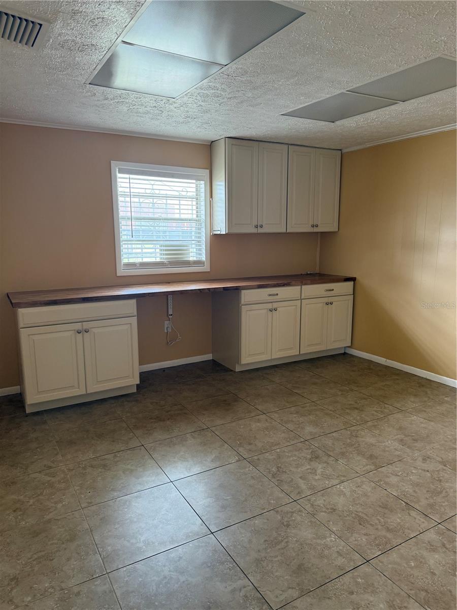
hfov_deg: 56.8
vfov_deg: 71.6
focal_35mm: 24
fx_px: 422
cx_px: 228
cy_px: 305
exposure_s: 1/93
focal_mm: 6.76
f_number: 1.78
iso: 200
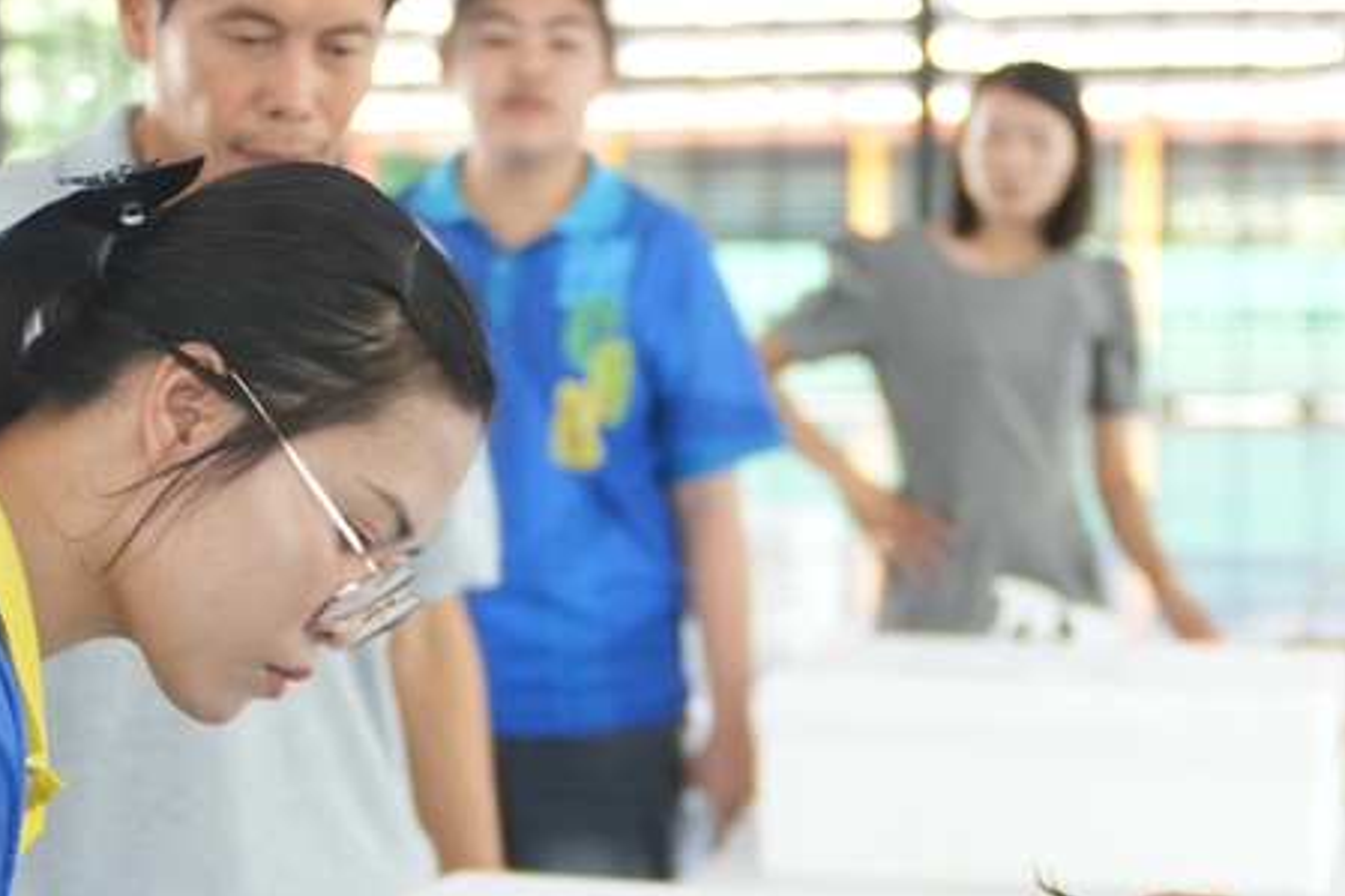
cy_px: 845
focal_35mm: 234
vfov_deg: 5.9
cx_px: 791
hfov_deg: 8.8
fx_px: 8739
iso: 200
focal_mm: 70
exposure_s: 1/125
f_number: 2.8
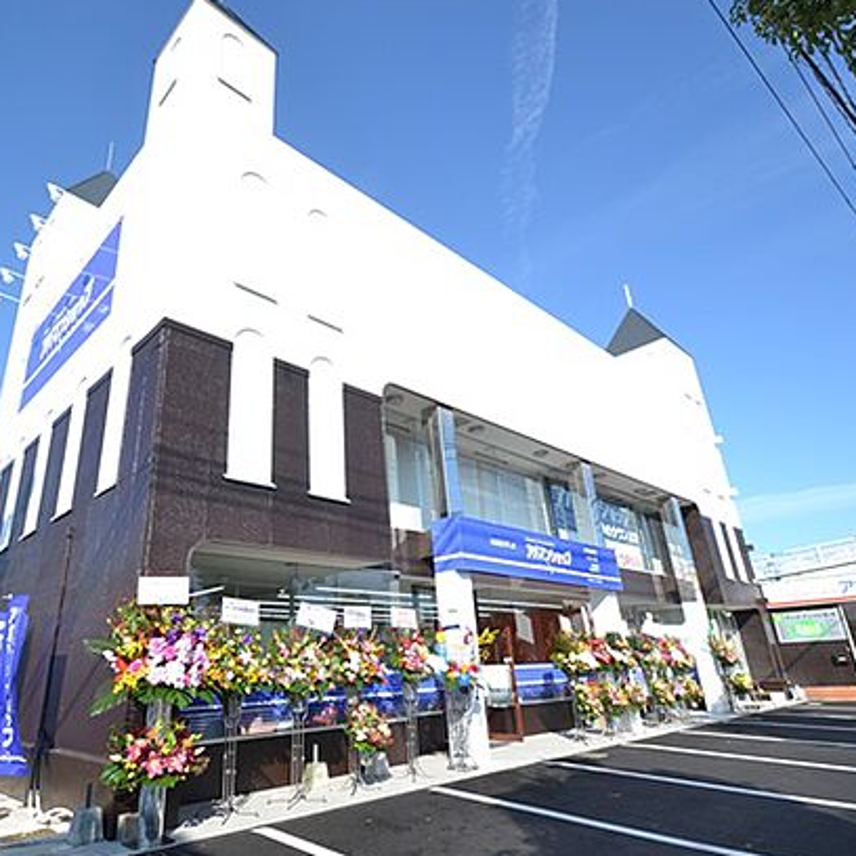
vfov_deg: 74.8
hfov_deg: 74.0
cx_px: 344
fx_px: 560
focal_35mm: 20
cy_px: 436
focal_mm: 10
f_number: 10
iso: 400
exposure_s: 1/250
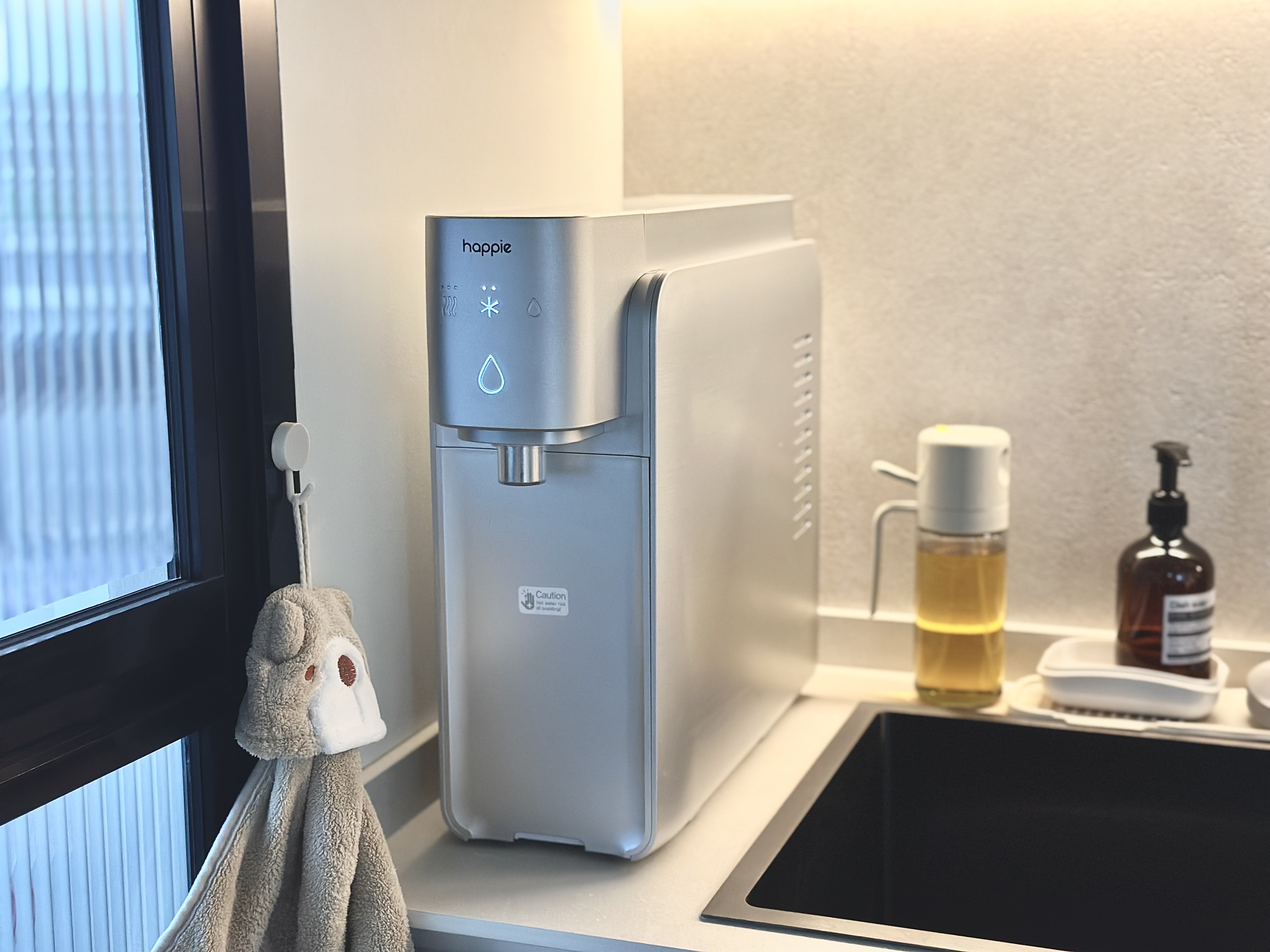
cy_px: 476
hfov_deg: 39.7
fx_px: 1761
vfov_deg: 30.3
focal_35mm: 48
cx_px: 635
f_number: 1.78
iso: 200
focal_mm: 6.86
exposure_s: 1/50
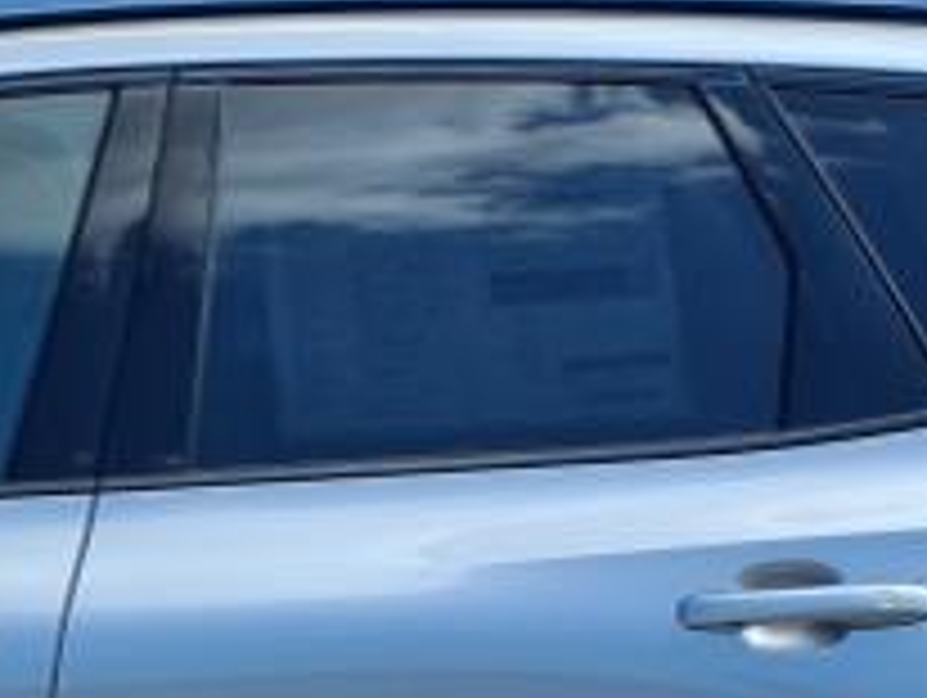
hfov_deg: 14.2
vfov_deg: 11.1
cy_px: 558
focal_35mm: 134
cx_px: -194
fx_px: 3593
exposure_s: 1/1667
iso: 40
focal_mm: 3.58
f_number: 1.9
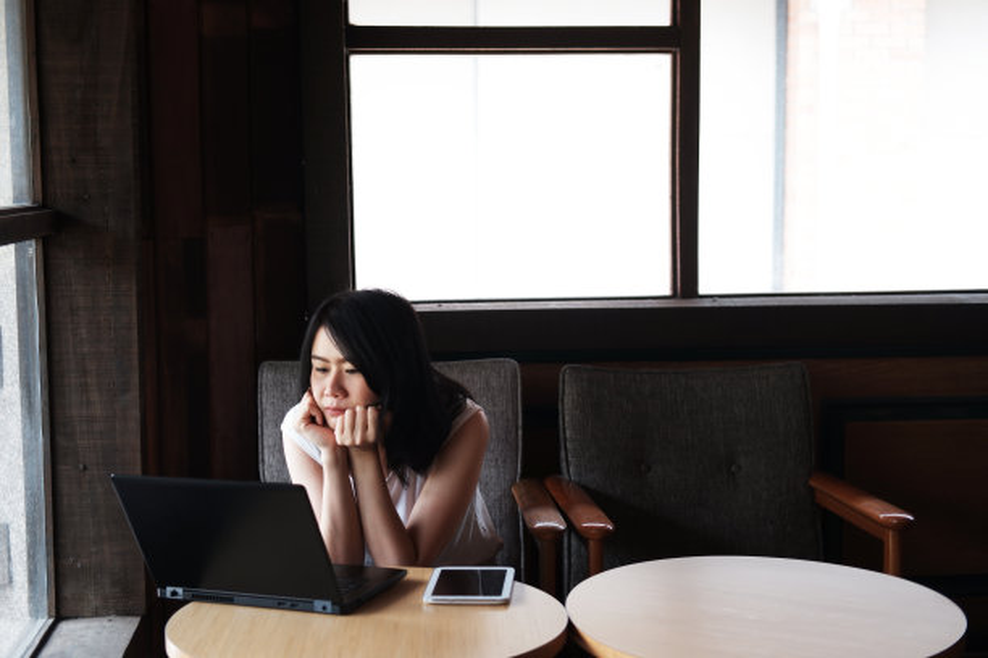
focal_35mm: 53
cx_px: 494
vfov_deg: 25.5
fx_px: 1454
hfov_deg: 37.5
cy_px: 329
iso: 200
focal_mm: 35
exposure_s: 1/200
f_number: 2
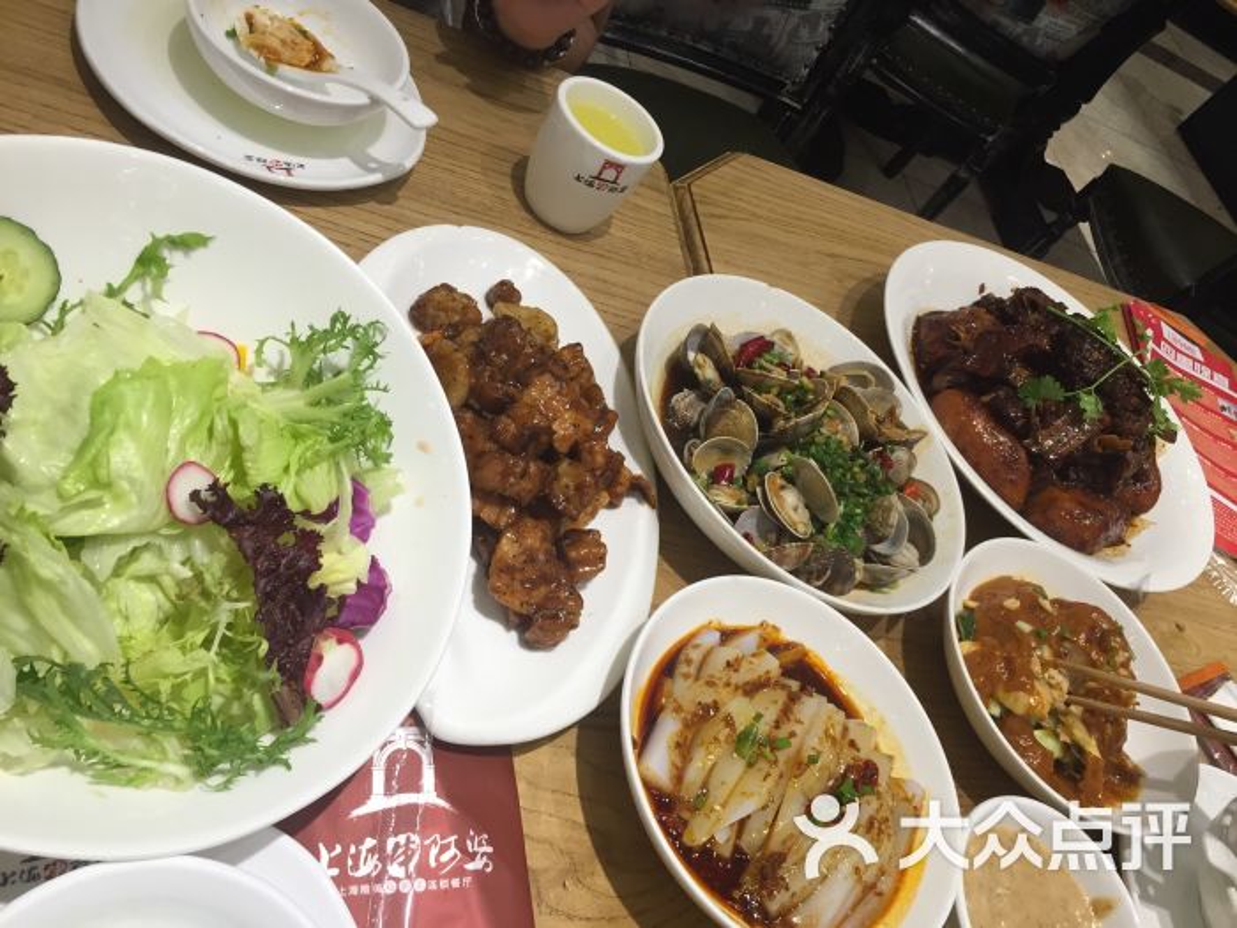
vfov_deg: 48.2
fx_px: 1036
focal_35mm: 29
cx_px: 618
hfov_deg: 61.7
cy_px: 464
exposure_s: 1/33
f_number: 2.2
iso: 32
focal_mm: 4.15
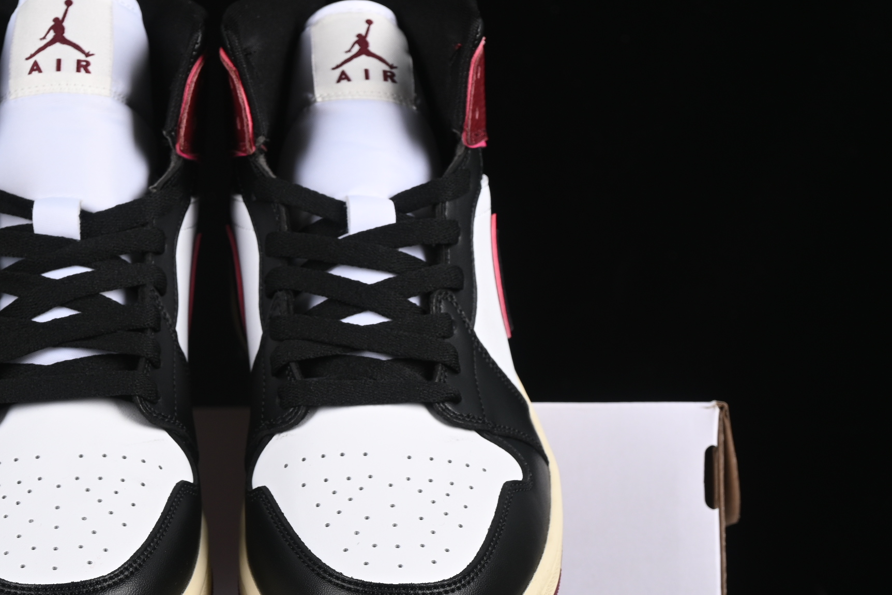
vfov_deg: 12.0
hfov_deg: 17.9
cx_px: 257
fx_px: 2820
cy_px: 401
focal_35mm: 114
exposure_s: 1/160
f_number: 7.1
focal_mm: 47
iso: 160
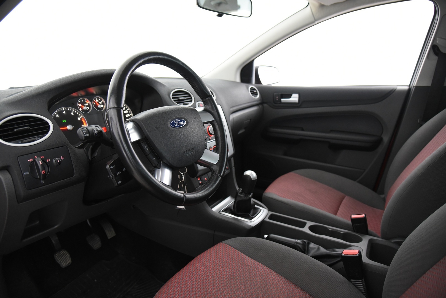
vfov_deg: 53.2
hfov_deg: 73.7
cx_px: 223
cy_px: 149
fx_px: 297
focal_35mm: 24
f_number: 4
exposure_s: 1/25
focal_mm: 24
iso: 4000
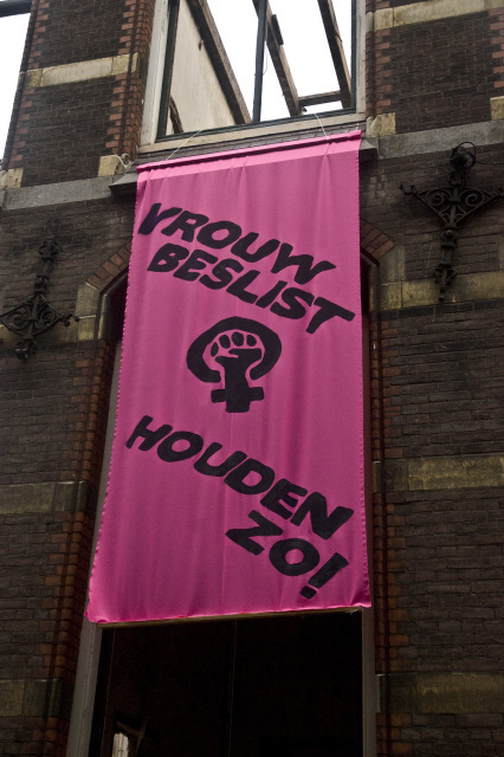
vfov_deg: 38.9
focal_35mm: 51
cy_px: 378
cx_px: 252
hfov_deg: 26.5
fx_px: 1072
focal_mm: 34
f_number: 4.2
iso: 1000
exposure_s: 1/200
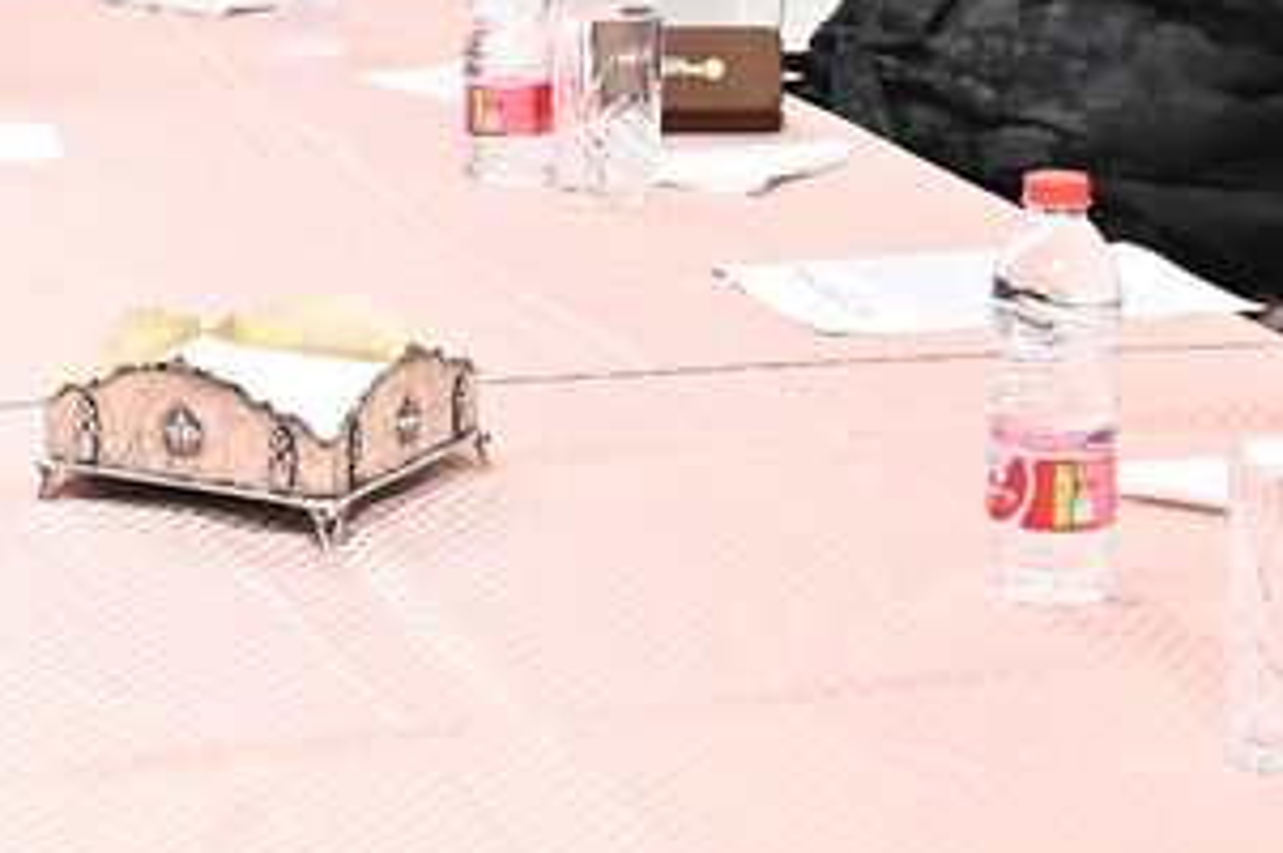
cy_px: -243
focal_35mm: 135
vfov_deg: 9.9
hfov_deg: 15.1
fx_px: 4806
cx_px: 217
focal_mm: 29
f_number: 5.6
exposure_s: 1/200
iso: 2500
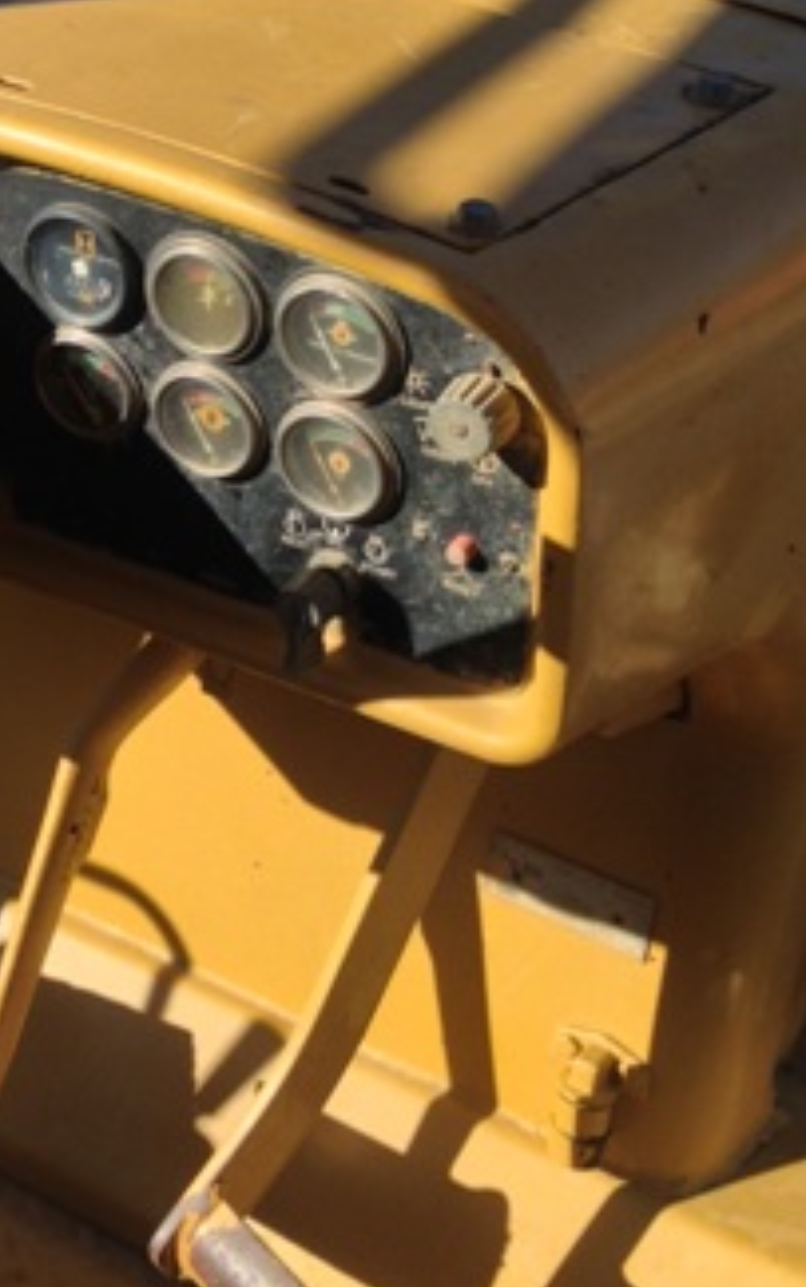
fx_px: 2421
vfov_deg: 29.4
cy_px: 346
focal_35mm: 69
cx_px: -16
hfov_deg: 18.4
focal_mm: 4.12
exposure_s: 1/1085
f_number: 2.4
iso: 50
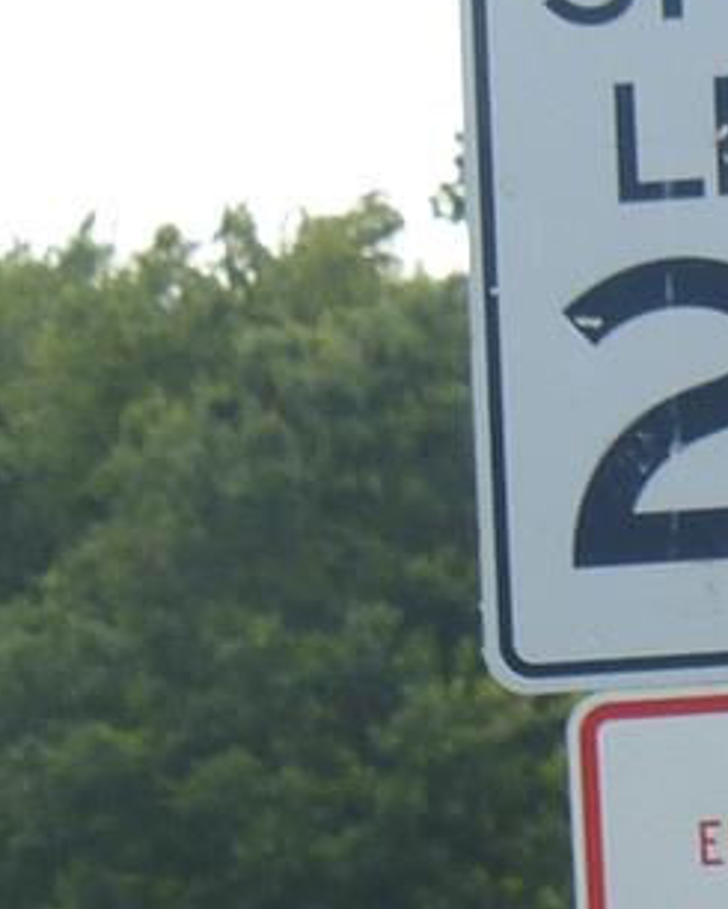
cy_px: 1574
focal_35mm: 1026
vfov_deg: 1.9
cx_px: 475
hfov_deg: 1.5
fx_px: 27619
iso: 100
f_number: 4
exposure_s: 1/400
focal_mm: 28.3
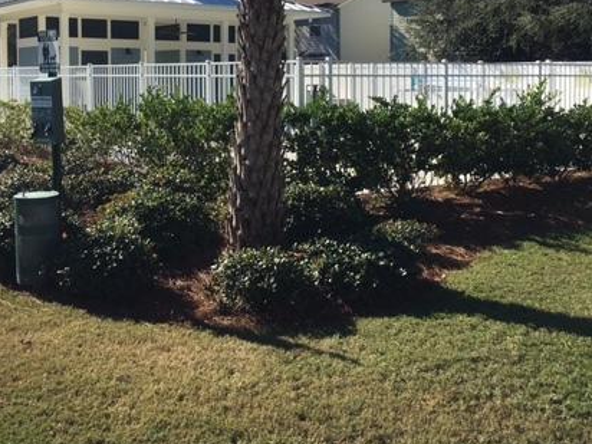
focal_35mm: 45
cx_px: 273
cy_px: 106
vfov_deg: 31.6
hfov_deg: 42.0
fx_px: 770
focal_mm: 4.15
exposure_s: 1/1603
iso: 25
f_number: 2.2
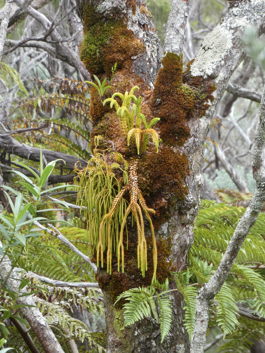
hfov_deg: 5.3
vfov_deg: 7.0
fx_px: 2878
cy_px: 176
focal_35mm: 282
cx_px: 132
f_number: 5.5
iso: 400
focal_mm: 50.6
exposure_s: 1/80
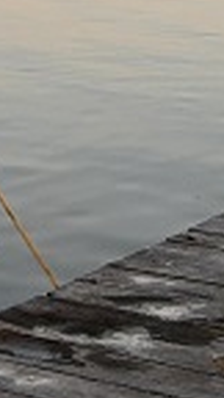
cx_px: -39
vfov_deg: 7.1
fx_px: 3052
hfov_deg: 4.2
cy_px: -531
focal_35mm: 289
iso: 200
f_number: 4.5
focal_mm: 22
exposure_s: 1/250
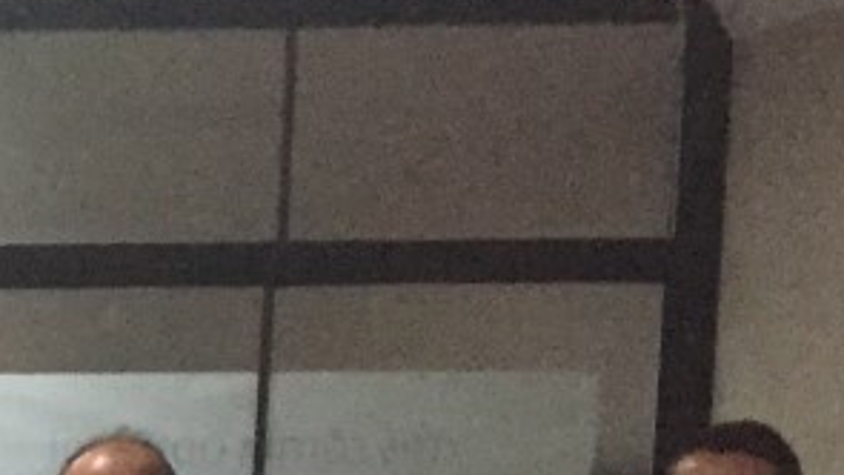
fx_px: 3447
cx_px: -1019
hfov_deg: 11.9
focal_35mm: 154
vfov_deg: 7.5
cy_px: 1044
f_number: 2.2
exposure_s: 1/25
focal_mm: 4.15
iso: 250
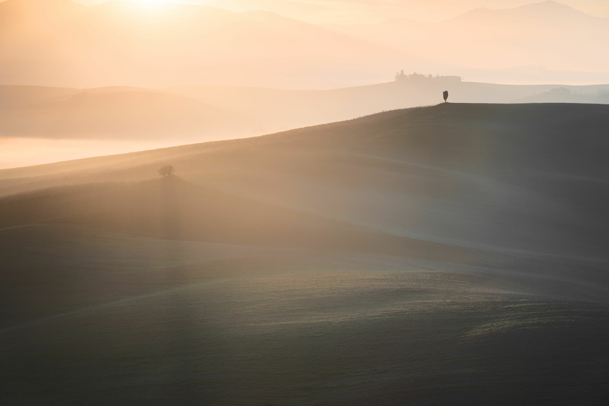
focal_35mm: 120
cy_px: 203
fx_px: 2030
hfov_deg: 17.1
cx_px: 304
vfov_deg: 11.4
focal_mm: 120
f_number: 11
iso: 100
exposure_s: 1/10
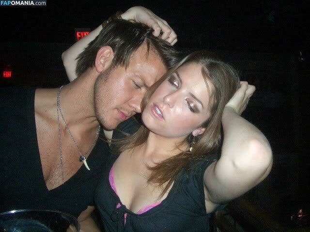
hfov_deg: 52.6
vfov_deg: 40.7
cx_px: 155
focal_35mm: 35
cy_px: 116
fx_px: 313
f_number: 2.6
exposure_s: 1/60
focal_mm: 5.8
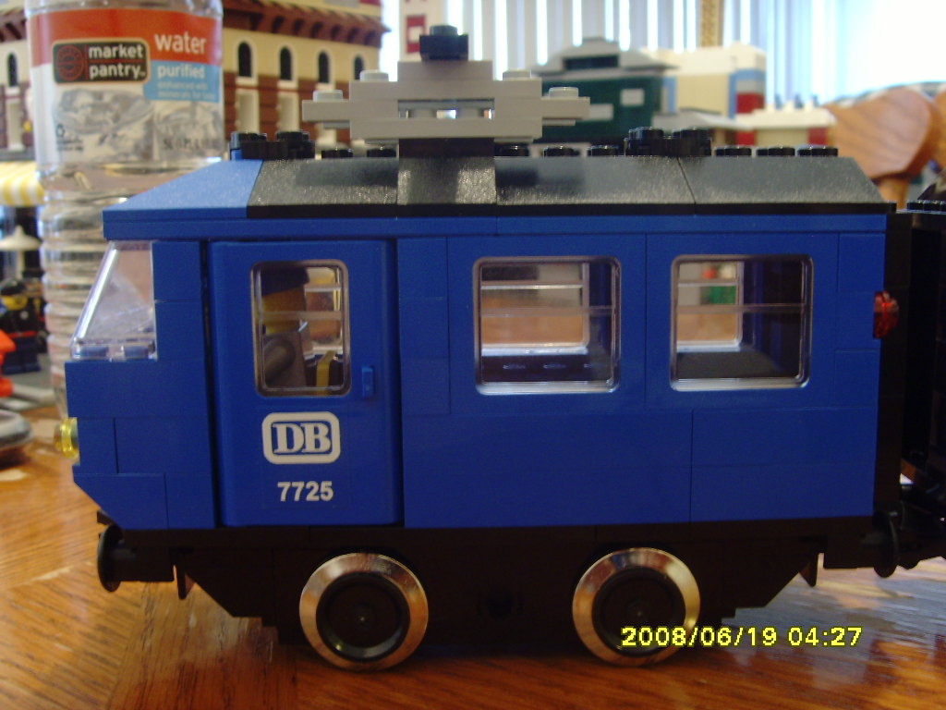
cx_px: 473
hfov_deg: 47.9
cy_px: 355
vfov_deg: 36.8
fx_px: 1066
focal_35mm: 39
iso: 200
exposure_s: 1/4
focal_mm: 6.6
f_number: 3.5
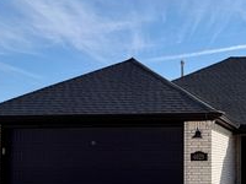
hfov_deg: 30.4
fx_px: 426
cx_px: 232
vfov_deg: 24.2
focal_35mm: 60
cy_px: 136
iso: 80
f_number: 1.78
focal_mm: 6.76
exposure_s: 1/7353
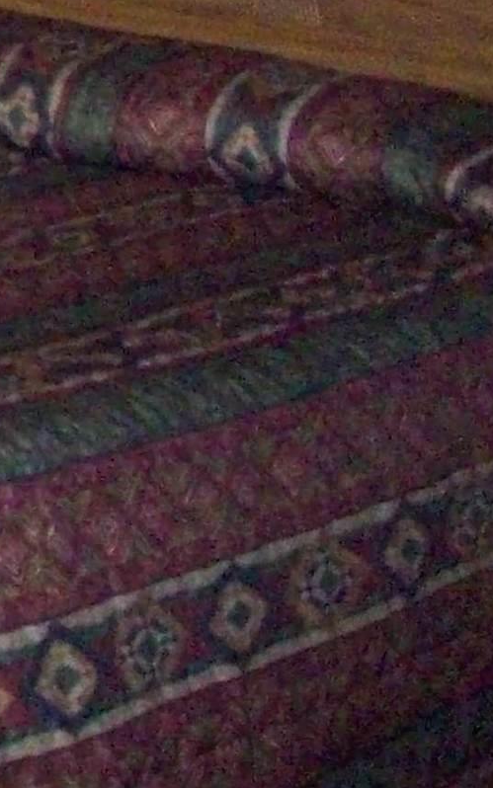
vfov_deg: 13.3
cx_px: -958
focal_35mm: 151
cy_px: -285
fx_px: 3245
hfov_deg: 7.6
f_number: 2.8
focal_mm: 6.2
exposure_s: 1/128
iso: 400
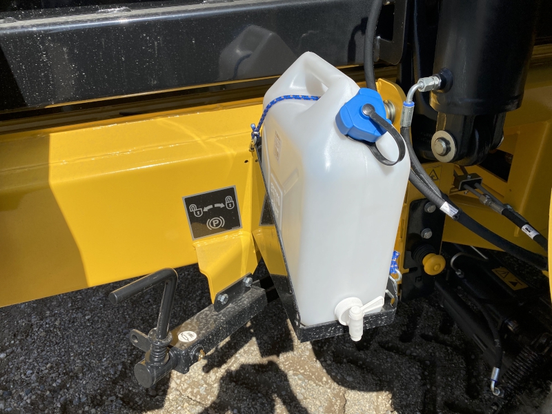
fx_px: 415
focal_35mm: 26
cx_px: 276
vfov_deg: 53.1
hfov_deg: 67.3
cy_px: 207
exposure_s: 1/4274
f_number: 1.8
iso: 32
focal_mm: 4.25
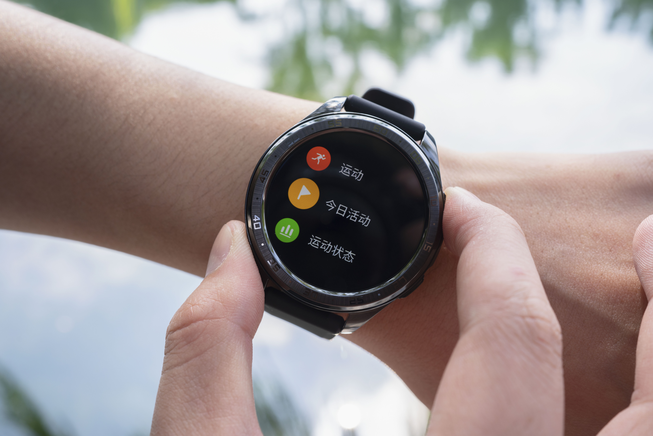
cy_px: 218
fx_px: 635
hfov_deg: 54.4
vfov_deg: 37.9
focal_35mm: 35
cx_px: 326
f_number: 9
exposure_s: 1/80
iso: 320
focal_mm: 35
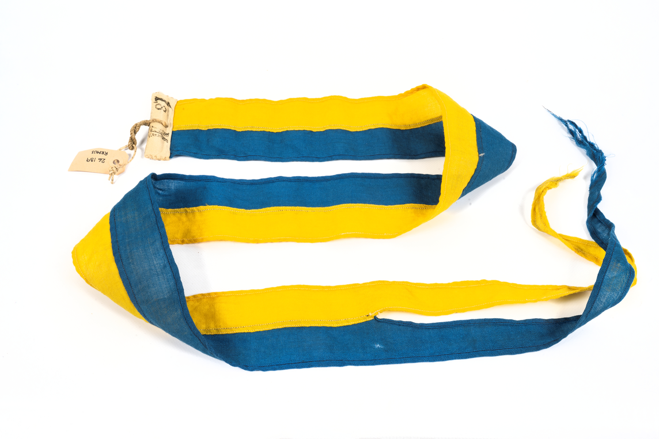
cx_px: 340
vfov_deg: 31.2
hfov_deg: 45.4
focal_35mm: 43
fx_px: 787
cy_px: 209
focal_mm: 41
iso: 100
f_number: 22
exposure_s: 1/125
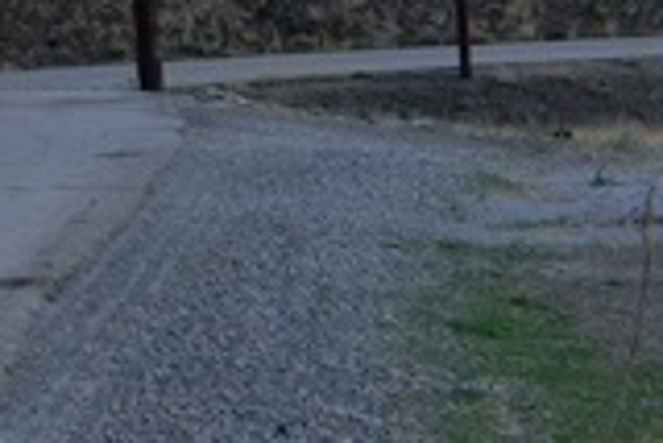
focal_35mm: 192
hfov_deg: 9.4
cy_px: -843
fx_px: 3539
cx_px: -1019
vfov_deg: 6.6
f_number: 10
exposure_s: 1/400
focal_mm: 20
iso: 200
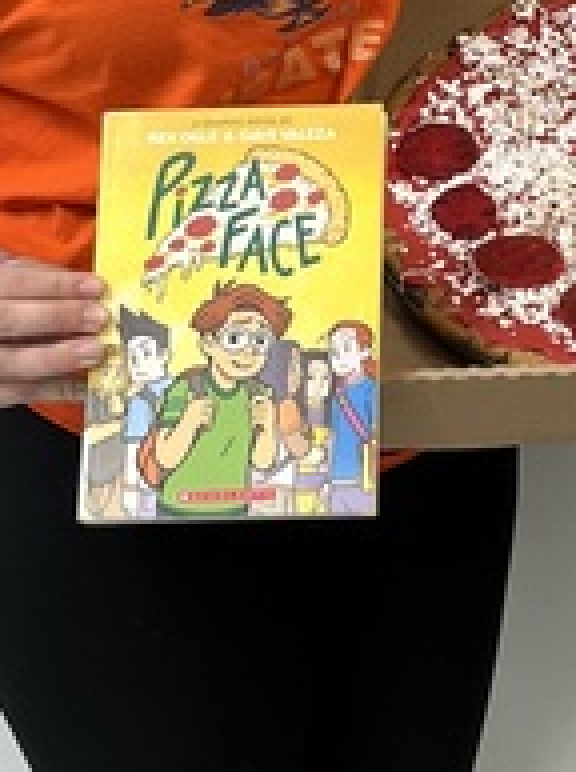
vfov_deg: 17.9
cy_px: 28
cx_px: 716
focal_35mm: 108
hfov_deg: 13.3
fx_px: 2404
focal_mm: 5.1
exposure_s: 1/60
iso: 64
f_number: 1.6
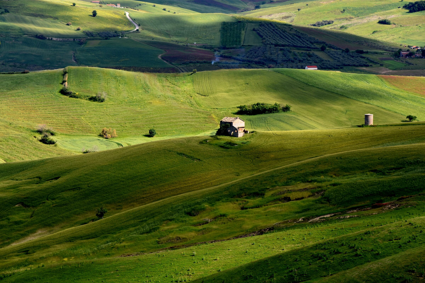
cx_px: 212
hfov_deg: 11.8
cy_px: 142
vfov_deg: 7.9
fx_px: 2054
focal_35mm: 174
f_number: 11
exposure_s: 1/125
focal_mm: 116
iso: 100
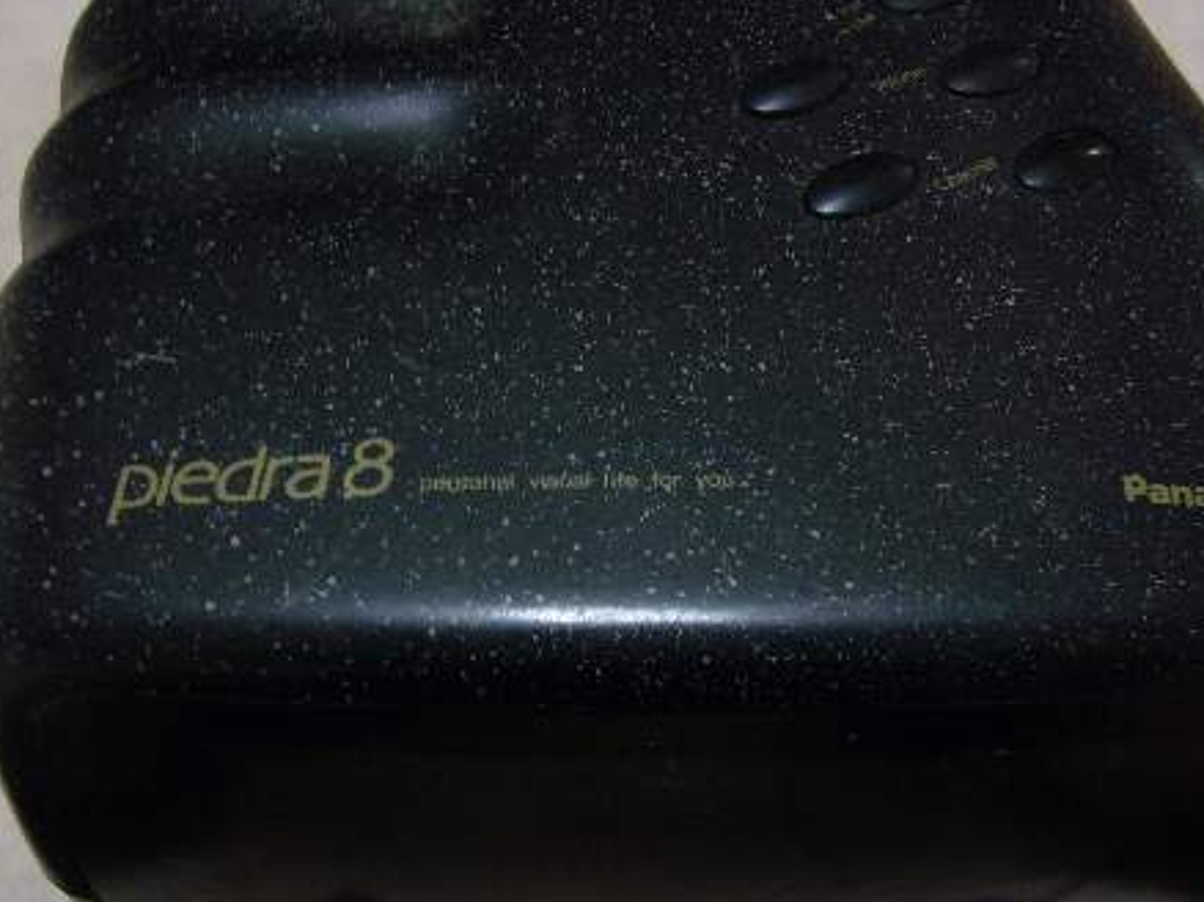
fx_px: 1669
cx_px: 607
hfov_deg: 39.7
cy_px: 531
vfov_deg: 30.2
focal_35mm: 48
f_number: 3
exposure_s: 1/8
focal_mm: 5.7
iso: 200
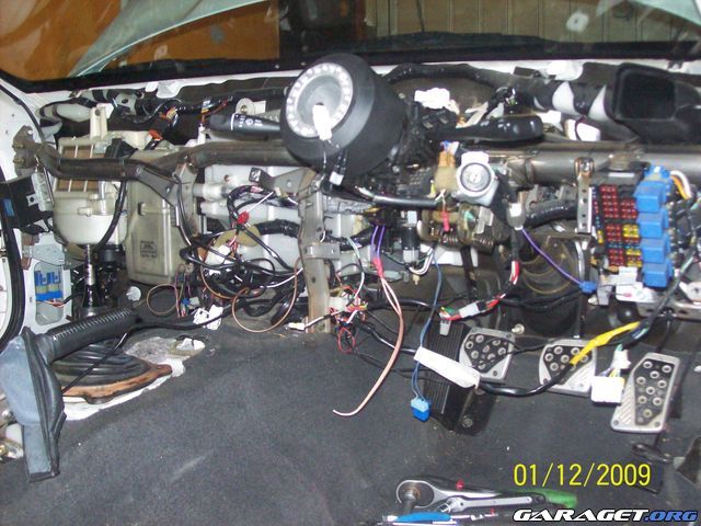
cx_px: 350
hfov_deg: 42.1
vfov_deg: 32.2
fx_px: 911
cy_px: 263
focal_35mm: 45
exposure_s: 1/147
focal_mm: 7.6
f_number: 3
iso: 400
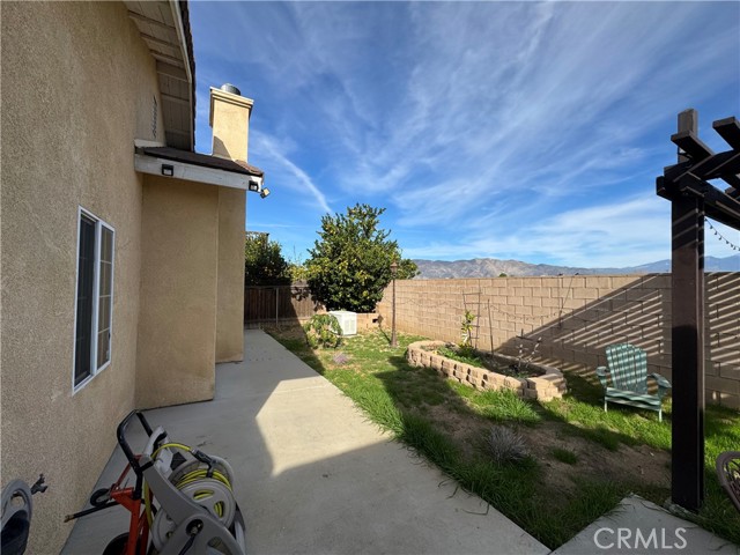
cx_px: 370
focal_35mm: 14
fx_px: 299
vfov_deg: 85.7
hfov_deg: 102.1
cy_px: 278
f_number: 2.2
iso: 50
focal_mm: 2.22
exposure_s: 1/1927
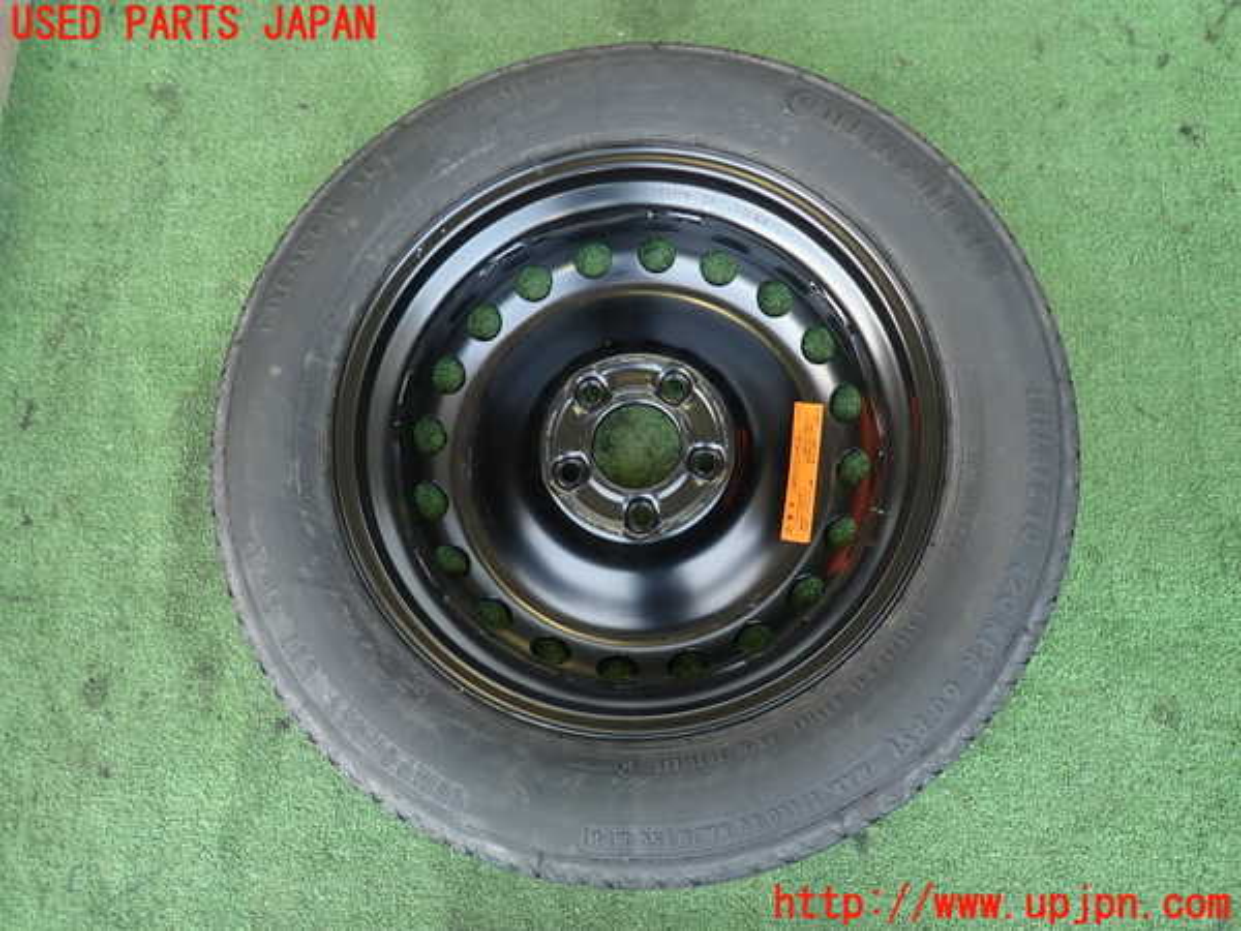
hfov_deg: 69.4
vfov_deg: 54.9
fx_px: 896
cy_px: 466
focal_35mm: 25
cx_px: 620
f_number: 2
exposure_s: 1/60
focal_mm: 4.5
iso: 100
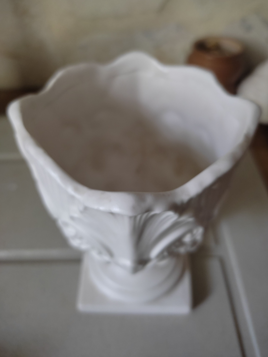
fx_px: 279
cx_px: 138
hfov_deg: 51.3
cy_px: 173
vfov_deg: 65.3
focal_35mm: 27
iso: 1164
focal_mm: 4.74
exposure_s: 1/25
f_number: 1.79
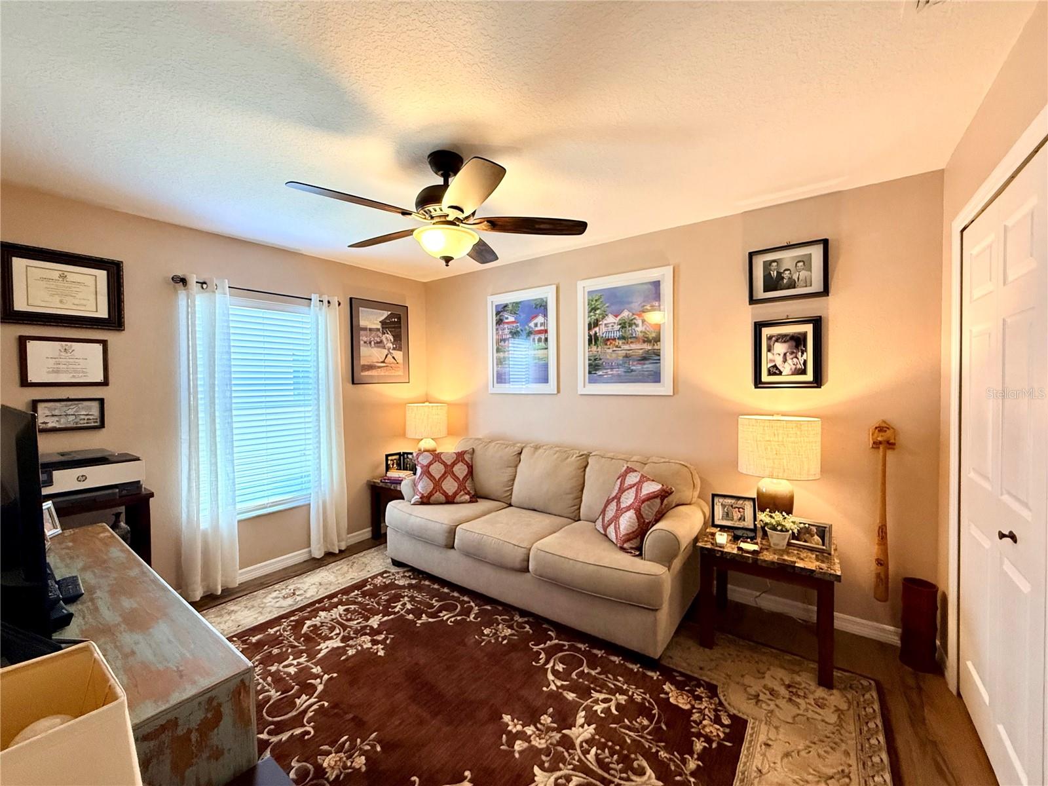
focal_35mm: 14
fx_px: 424
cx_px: 524
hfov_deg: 102.1
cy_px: 393
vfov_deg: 85.7
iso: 400
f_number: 2.2
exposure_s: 1/120
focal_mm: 2.22
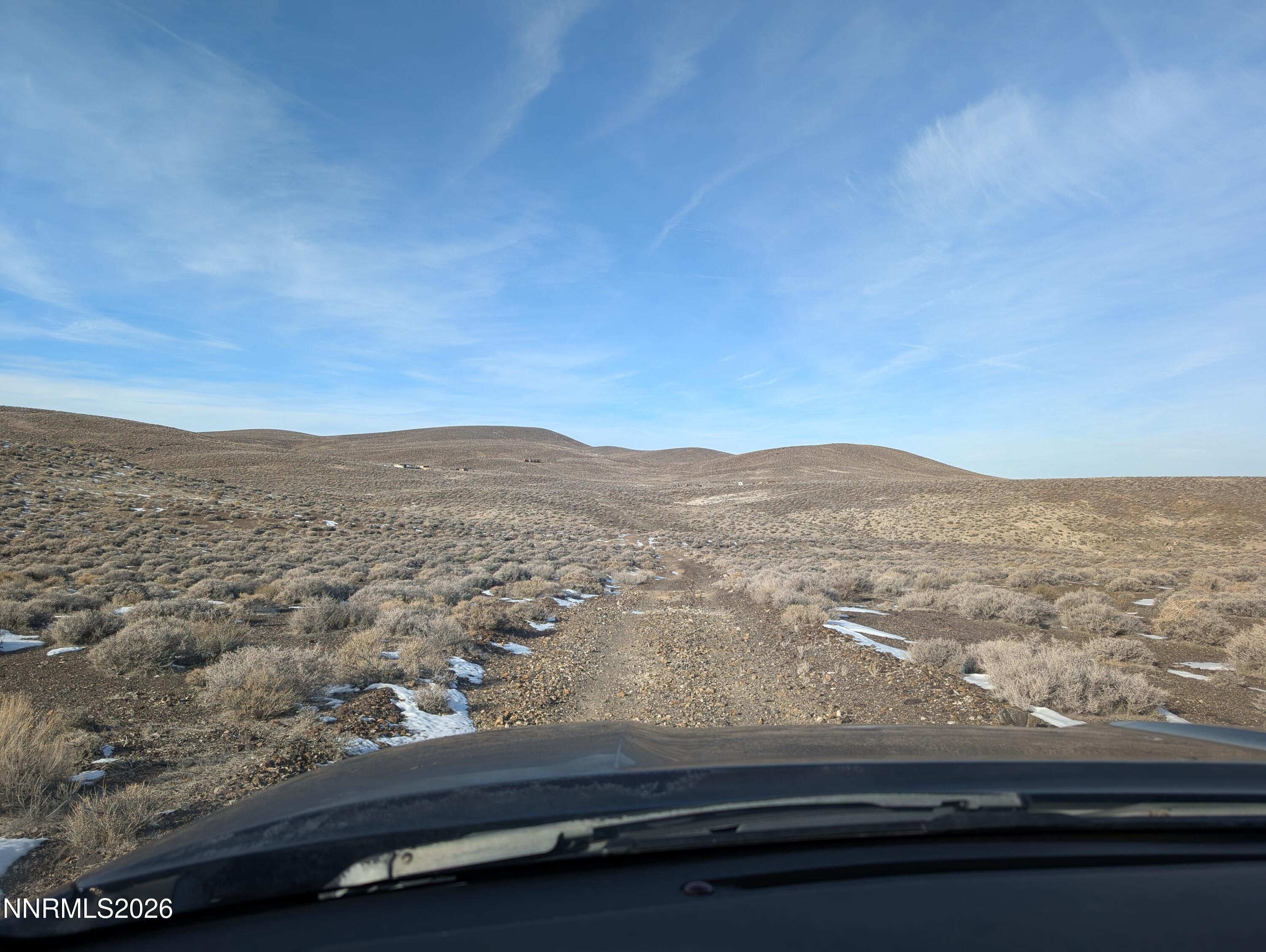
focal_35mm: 24
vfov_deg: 56.9
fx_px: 879
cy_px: 476
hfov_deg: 71.5
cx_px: 633
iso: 22
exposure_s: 1/814
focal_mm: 6.9
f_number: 1.68
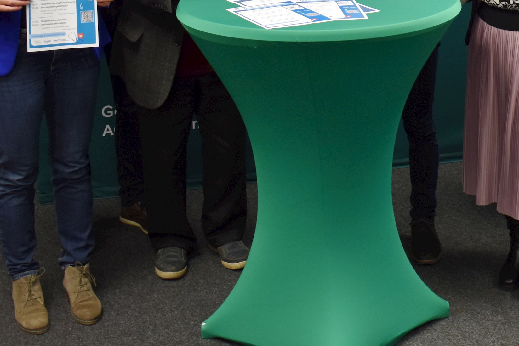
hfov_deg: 23.8
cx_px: 502
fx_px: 1182
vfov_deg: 16.0
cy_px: -68
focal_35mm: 82
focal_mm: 22
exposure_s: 1/60
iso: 400
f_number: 4
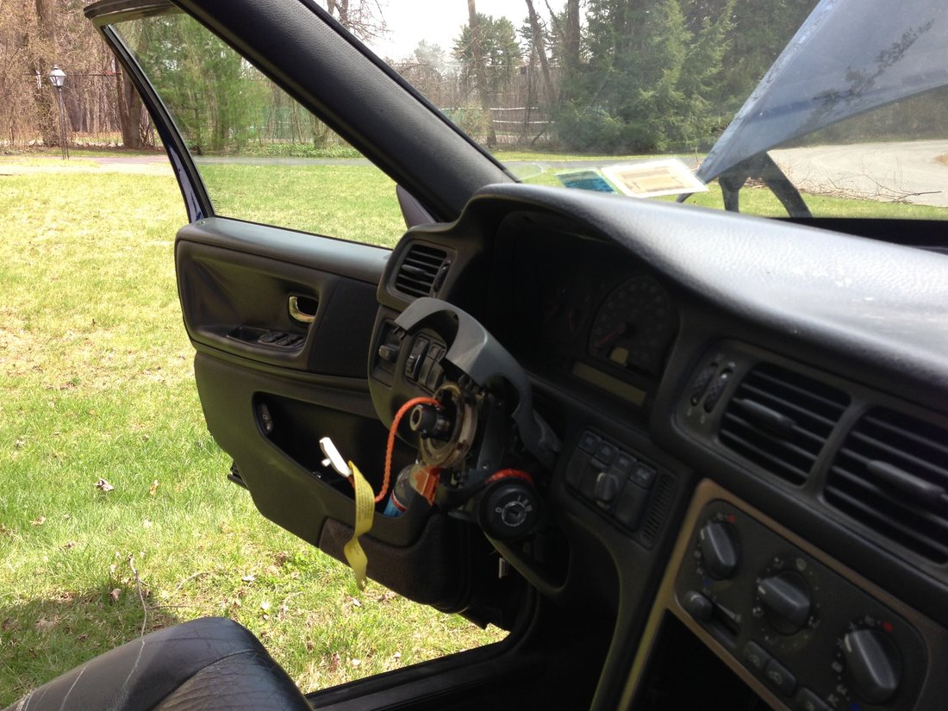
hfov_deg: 51.4
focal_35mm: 36
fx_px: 986
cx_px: 483
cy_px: 360
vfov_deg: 39.7
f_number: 2.4
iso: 50
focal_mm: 4.13
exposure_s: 1/229
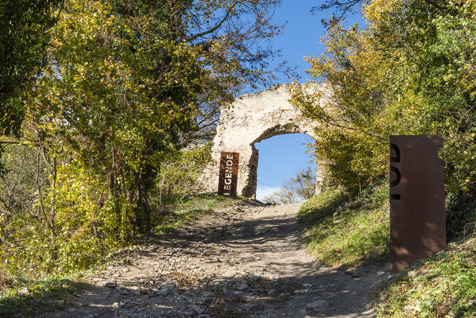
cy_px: 159
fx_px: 635
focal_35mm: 48
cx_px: 238
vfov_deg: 28.1
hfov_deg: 41.1
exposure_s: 1/250
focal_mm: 48
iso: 200
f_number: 11
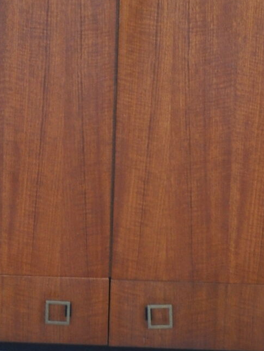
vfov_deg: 11.3
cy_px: -60
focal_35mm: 172
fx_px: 1748
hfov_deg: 8.5
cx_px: -111
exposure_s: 1/80
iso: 400
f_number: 4.5
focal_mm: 24
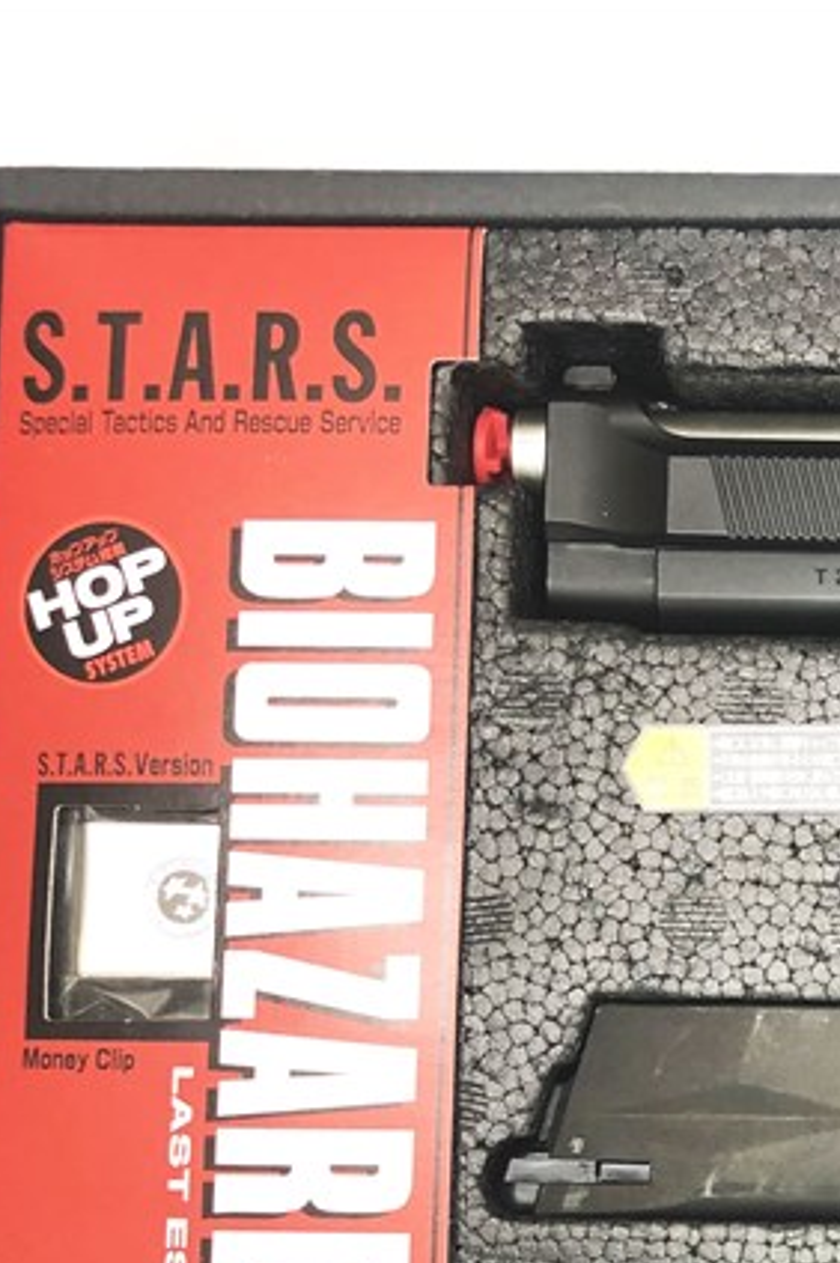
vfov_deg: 35.7
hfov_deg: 22.7
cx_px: 1001
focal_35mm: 55
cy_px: 888
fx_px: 1928
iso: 32
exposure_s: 1/20
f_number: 1.8
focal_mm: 3.99
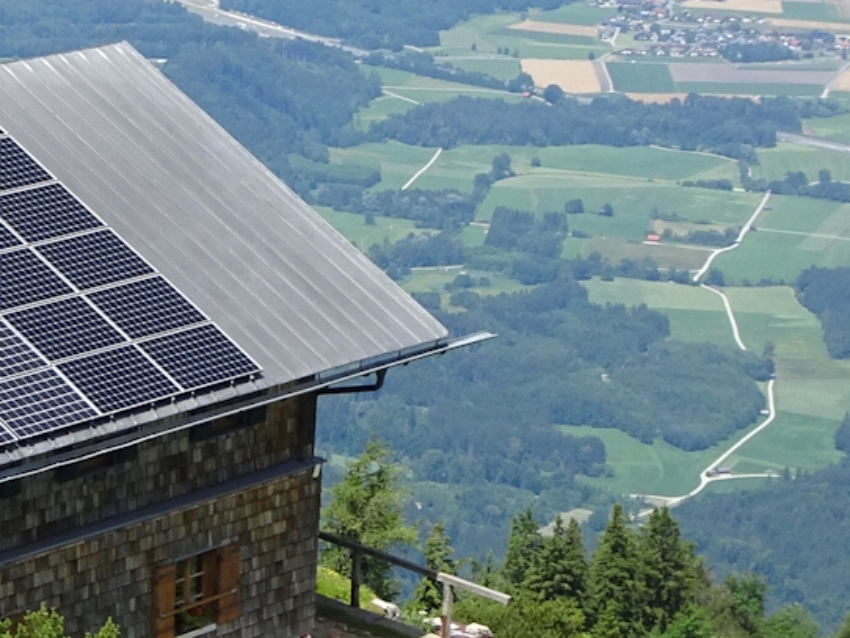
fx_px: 4348
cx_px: -96
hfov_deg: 11.0
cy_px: 235
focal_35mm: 177
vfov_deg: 8.4
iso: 80
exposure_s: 1/400
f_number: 4.5
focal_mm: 8.51
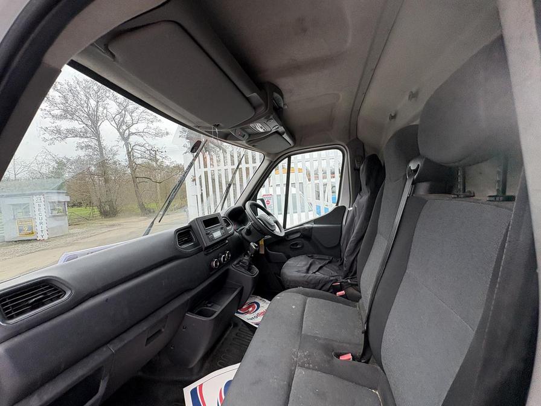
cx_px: 270
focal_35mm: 14
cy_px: 203
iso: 40
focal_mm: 2.22
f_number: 2.2
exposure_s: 1/212
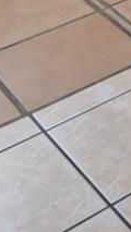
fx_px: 728
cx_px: 442
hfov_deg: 8.1
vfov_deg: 13.5
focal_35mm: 118
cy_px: -317
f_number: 3.5
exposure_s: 1/90
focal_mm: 10
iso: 800
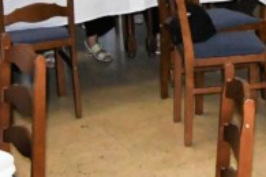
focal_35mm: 142
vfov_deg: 9.3
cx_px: 314
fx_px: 1049
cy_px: -114
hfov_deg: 14.0
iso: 6400
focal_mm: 18
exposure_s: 1/250
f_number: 8
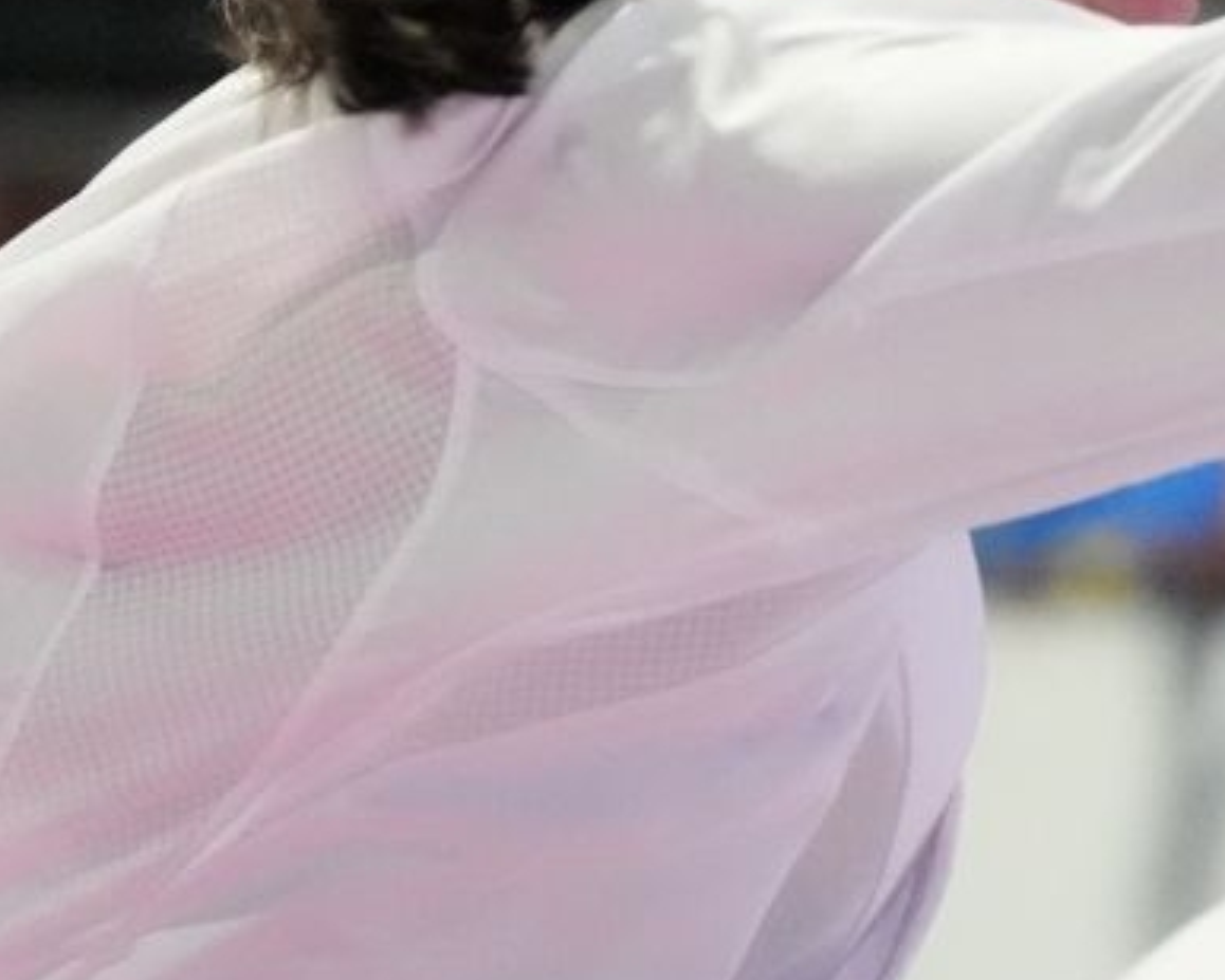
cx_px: 505
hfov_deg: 5.1
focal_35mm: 376
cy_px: 285
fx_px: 13635
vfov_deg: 4.1
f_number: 2.8
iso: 12800
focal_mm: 86
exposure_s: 1/800
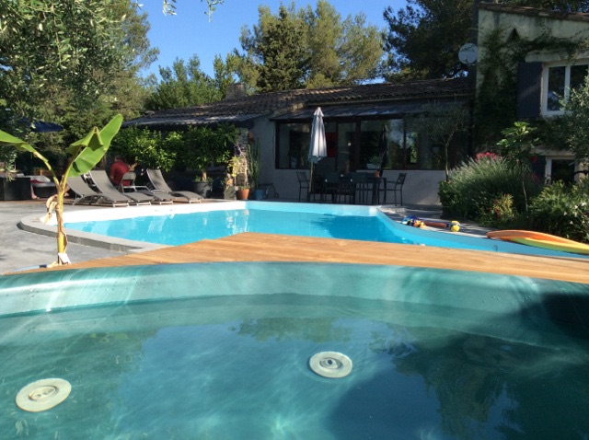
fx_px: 561
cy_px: 220
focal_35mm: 33
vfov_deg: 42.8
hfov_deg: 55.4
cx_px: 294
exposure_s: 1/880
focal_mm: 3.3
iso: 32
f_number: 2.4
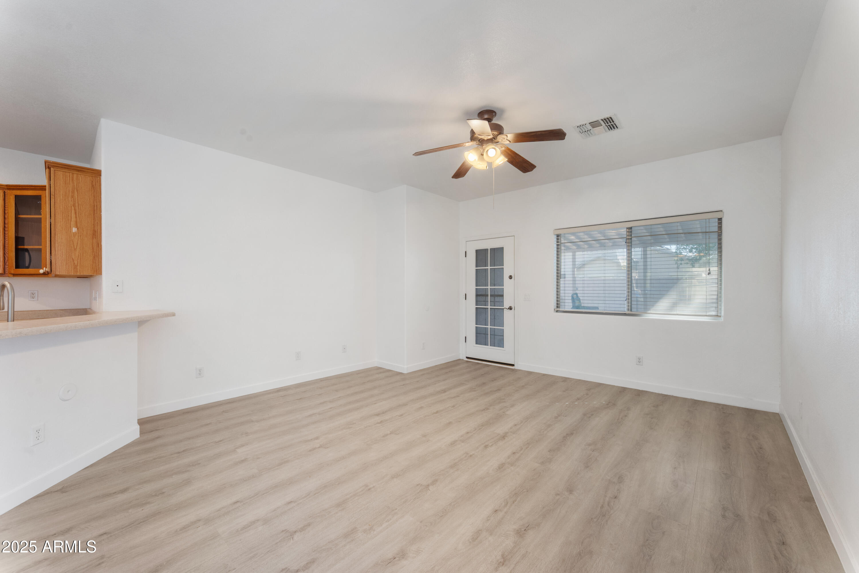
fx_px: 334
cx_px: 430
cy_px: 286
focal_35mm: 14
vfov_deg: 81.2
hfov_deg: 104.3
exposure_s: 1/1.67
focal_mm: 14
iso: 320
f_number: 9
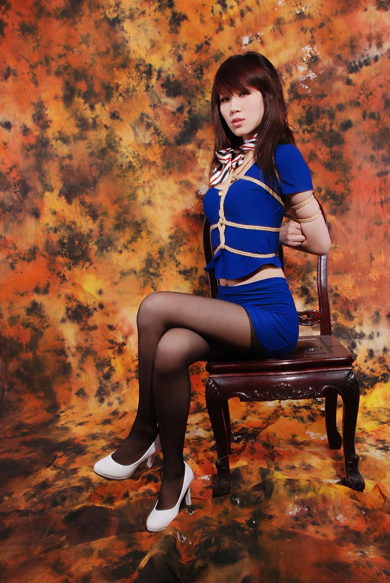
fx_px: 583
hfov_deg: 37.0
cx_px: 195
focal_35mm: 36
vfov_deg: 53.1
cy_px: 292
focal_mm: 24
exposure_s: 1/6
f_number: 9
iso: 100
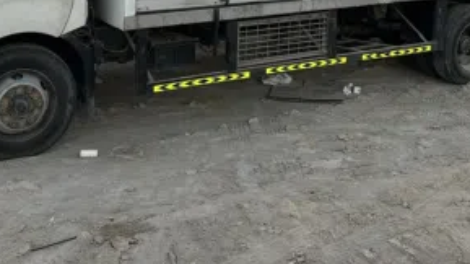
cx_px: 224
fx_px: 722
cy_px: -47
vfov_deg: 19.5
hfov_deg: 36.0
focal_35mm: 58
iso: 80
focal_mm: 6.86
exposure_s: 1/376
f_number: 1.78
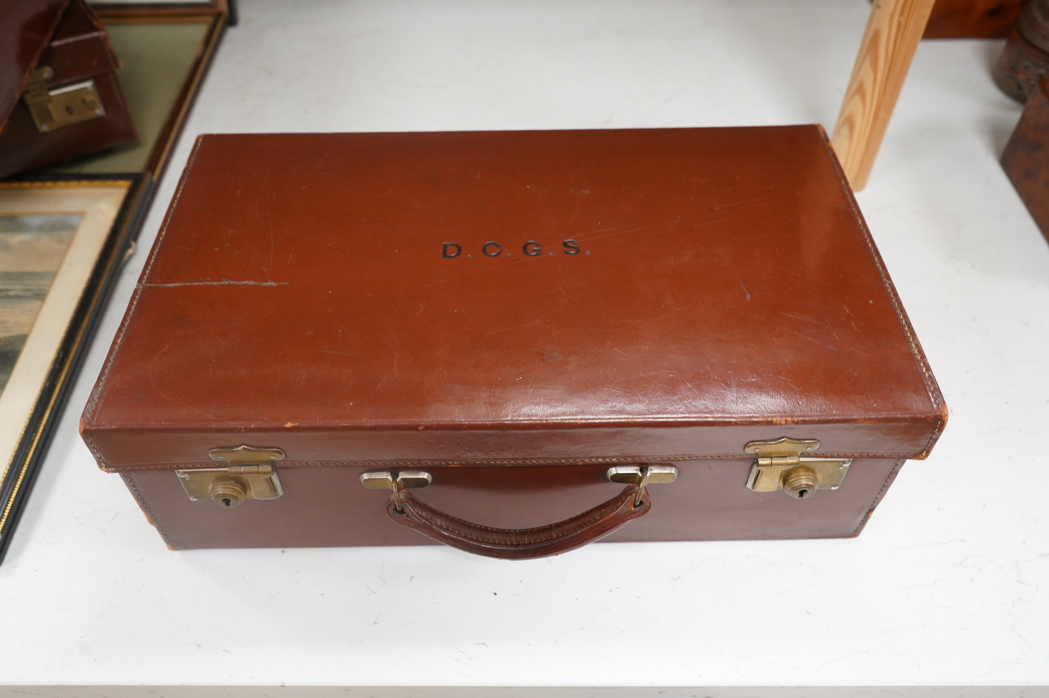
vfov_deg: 46.3
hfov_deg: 65.5
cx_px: 524
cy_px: 349
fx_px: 815
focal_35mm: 28
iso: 2500
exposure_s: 1/100
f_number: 5.6
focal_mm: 28
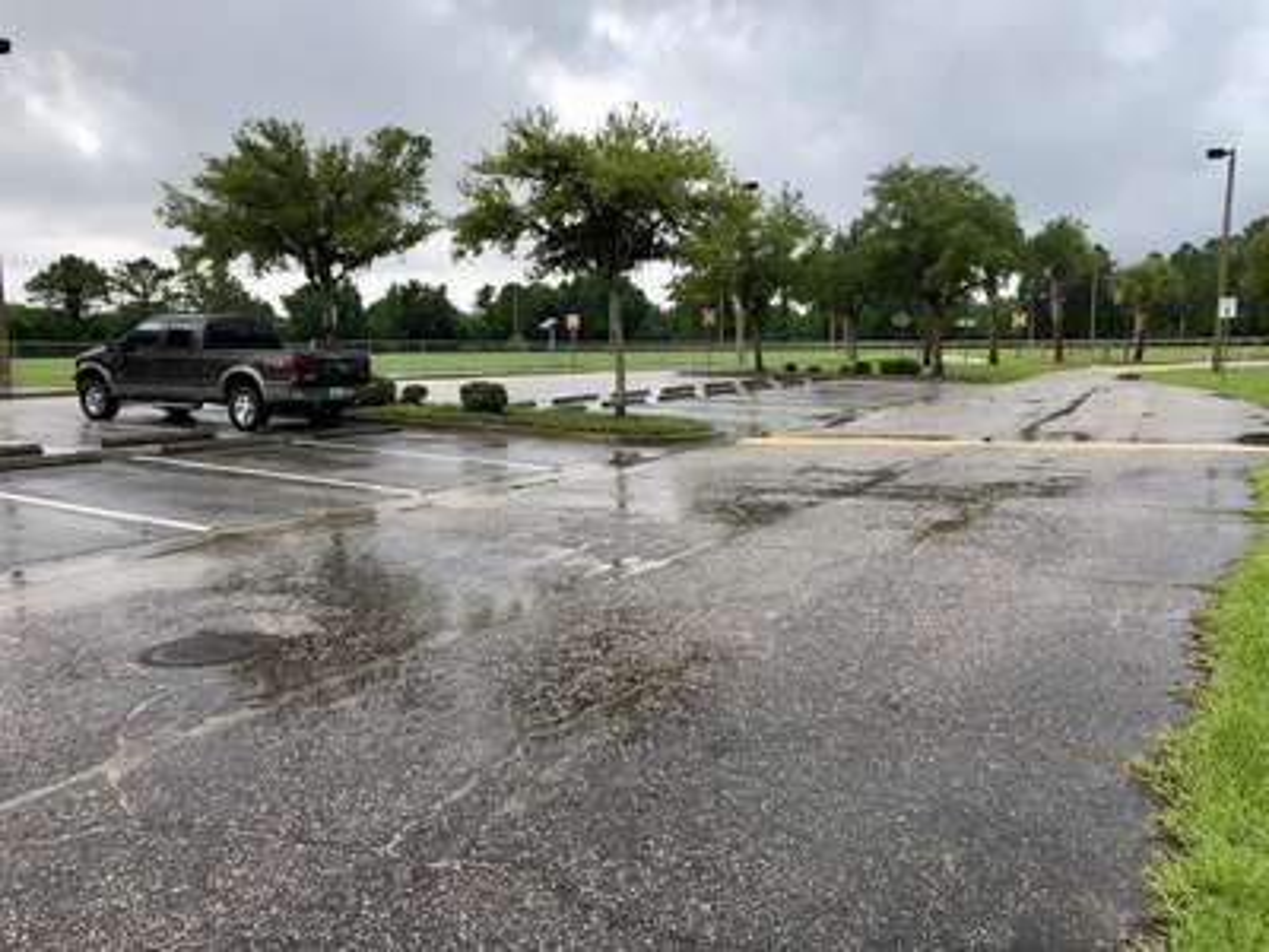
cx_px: 634
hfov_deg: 63.4
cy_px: 476
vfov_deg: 49.7
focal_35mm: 28
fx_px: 1026
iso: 20
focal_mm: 4
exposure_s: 1/384
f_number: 1.8
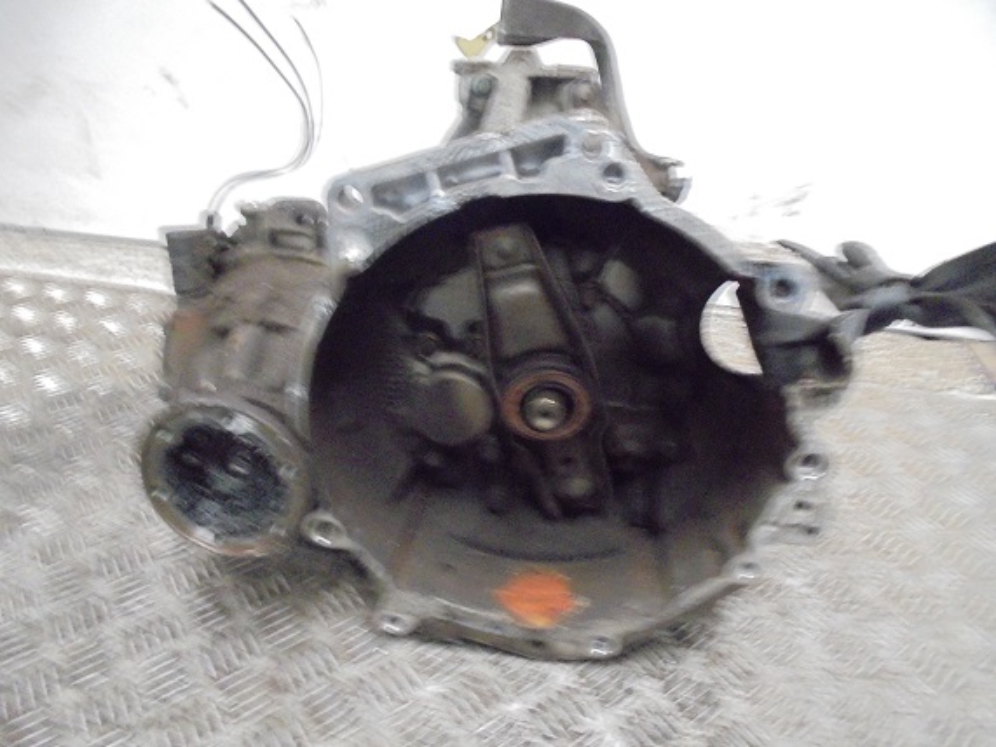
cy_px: 374
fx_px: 748
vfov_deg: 53.0
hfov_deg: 67.3
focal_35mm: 26
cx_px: 498
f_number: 3.5
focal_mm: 4.6
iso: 800
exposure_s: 1/10
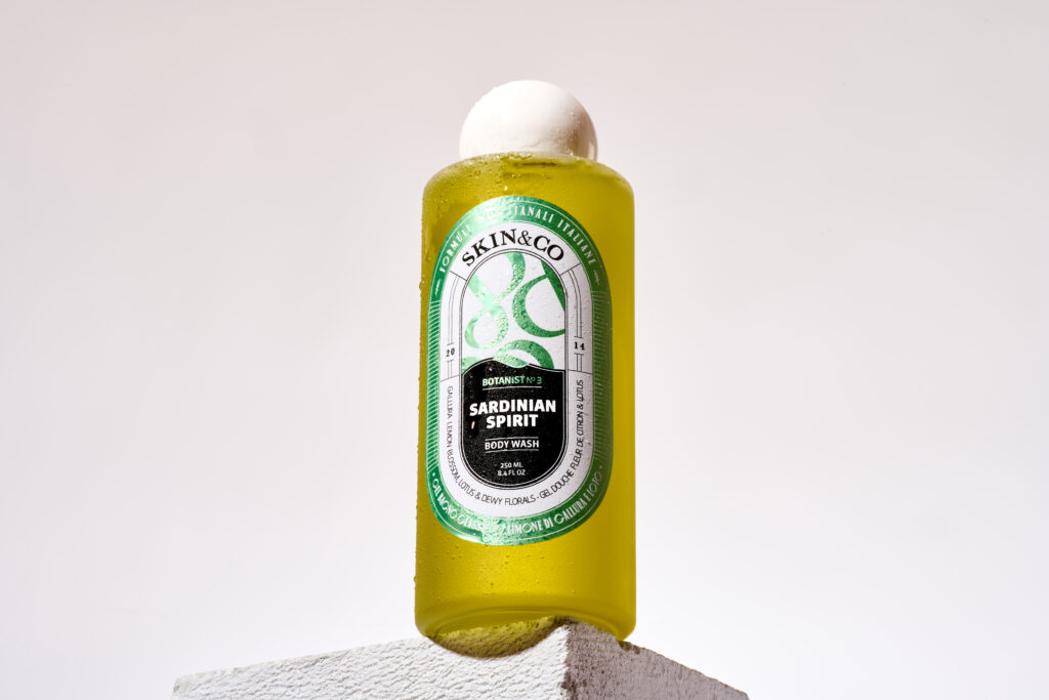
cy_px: 350
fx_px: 3060
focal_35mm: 105
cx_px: 524
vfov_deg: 13.0
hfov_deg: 19.5
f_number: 20
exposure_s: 1/160
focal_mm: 105
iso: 64
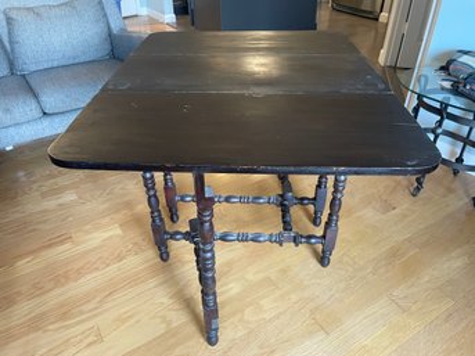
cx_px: 238
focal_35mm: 26
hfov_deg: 67.3
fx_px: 357
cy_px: 178
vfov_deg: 53.0
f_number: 1.6
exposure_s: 1/60
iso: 250
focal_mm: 4.2
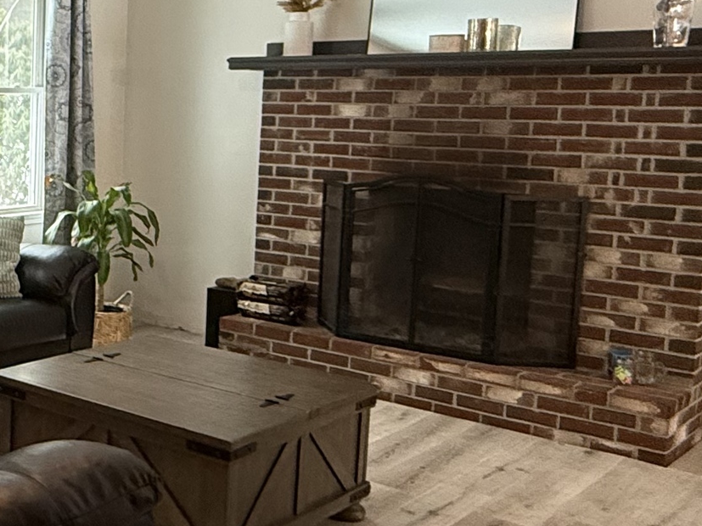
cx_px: -97
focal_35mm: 52
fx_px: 1054
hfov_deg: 31.9
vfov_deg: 28.0
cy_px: 207
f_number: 2.2
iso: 320
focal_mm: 2.22
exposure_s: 1/60
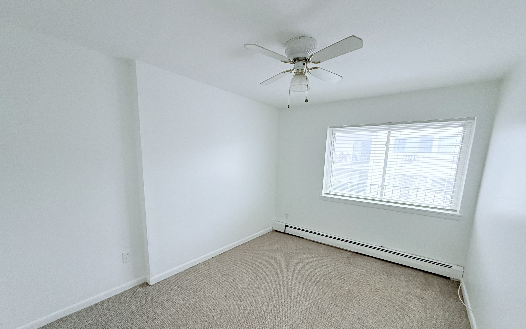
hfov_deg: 101.5
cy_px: 194
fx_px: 215
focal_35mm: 15
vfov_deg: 74.2
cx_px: 264
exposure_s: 1/60
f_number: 2.2
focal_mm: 2.22
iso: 400
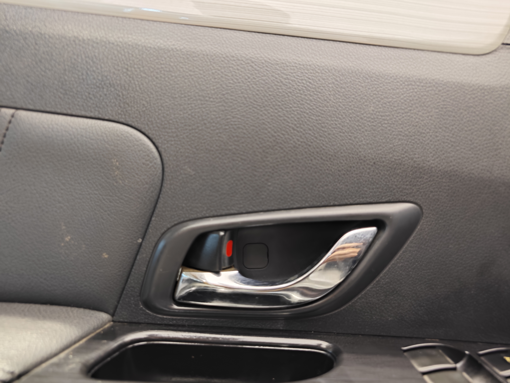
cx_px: 255
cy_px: 192
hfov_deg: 73.9
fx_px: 339
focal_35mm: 23
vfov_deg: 58.9
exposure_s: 1/25
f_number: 1.9
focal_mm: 8.7
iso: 640
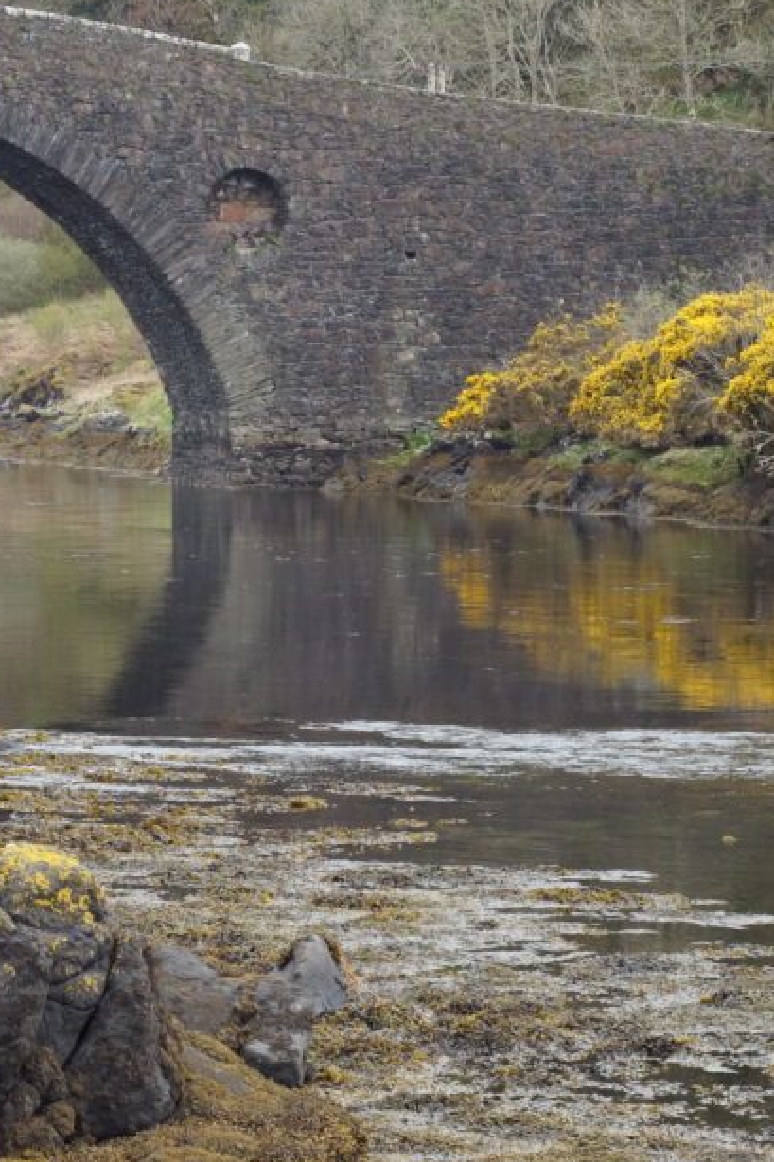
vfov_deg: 16.4
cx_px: 125
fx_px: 4033
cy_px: 589
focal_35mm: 125
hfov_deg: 10.9
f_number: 11
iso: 800
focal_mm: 50
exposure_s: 1/200
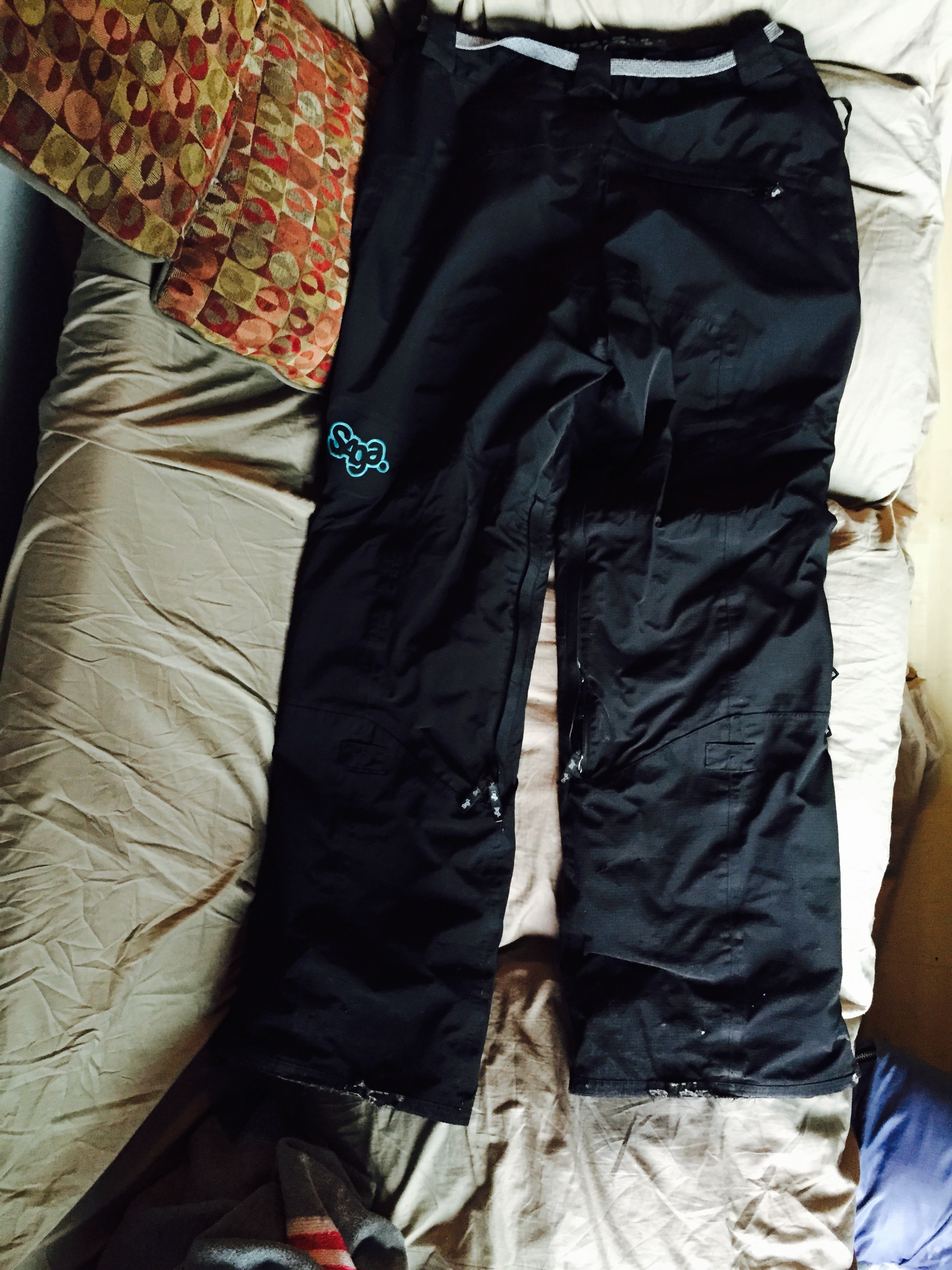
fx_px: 1063
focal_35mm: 29
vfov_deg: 61.7
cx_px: 476
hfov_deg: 48.2
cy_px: 635
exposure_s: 1/15
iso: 320
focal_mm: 4.15
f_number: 2.2
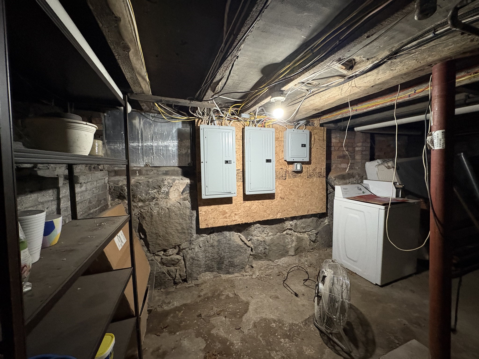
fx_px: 194
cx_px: 240
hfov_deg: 102.1
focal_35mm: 14
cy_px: 180
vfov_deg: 85.7
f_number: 2.2
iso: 800
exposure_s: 1/40
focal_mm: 2.22
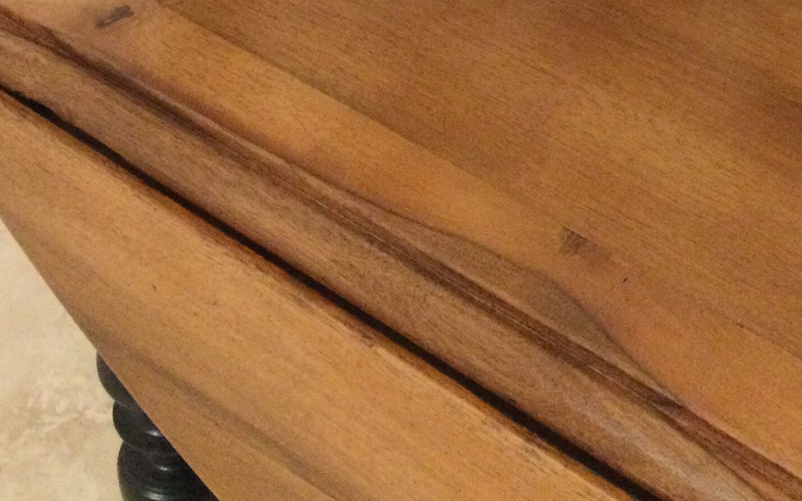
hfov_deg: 27.3
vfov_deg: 16.5
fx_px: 1639
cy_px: -137
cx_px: 543
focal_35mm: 75
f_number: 2.4
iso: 320
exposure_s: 1/17
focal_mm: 3.3
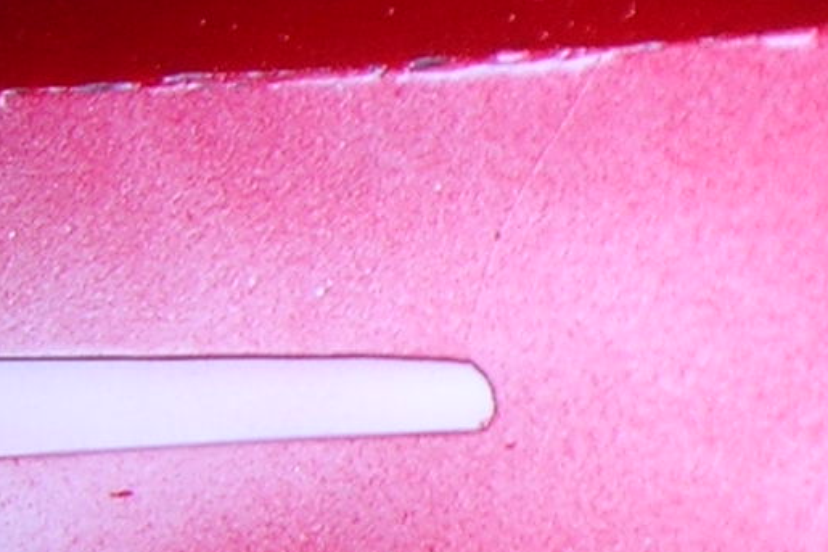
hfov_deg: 12.2
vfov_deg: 8.7
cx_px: 1371
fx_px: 3610
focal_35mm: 157
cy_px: 332
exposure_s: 1/60.1
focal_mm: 5.7
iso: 50
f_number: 2.9
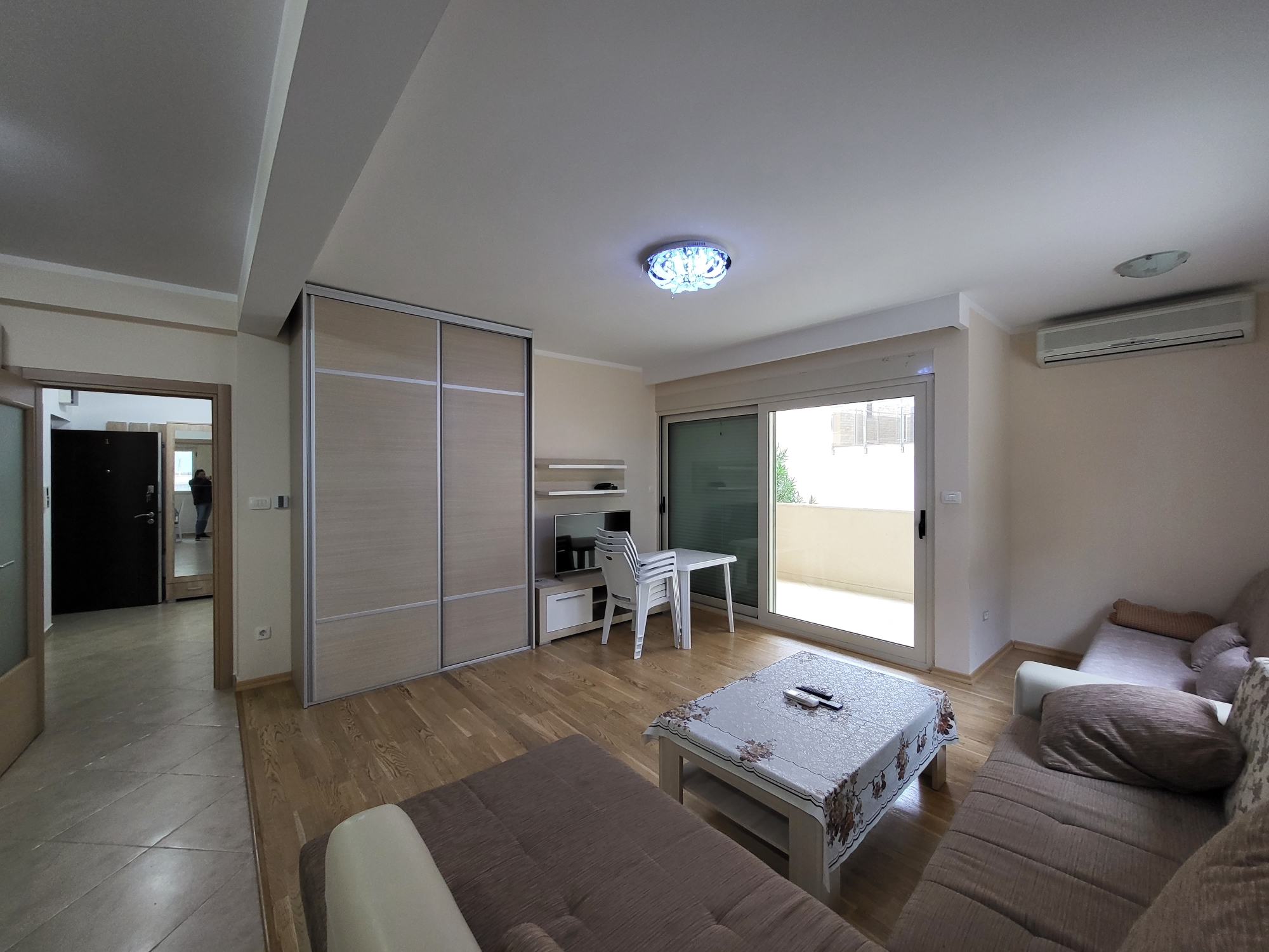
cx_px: 634
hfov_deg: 106.2
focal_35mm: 13
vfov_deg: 89.9
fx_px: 477
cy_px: 476
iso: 200
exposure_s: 1/50
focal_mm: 1.74
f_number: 2.2
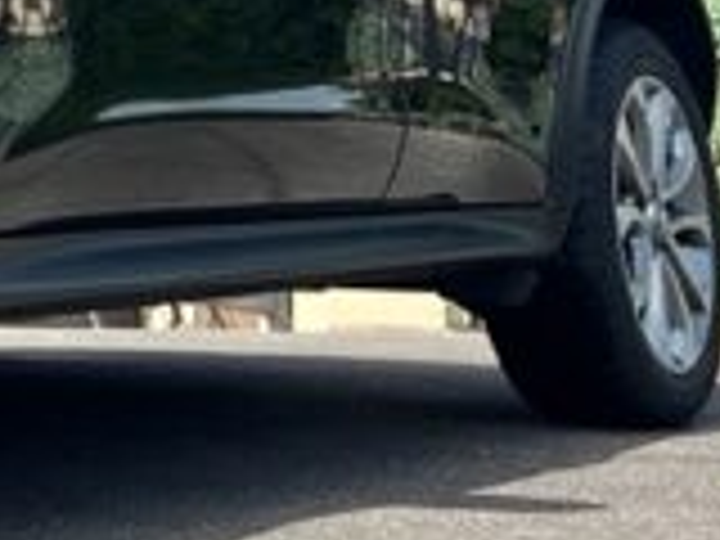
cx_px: -513
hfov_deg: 16.3
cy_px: -234
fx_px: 2163
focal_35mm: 104
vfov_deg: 13.5
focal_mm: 5.7
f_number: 1.5
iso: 50
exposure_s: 1/2165
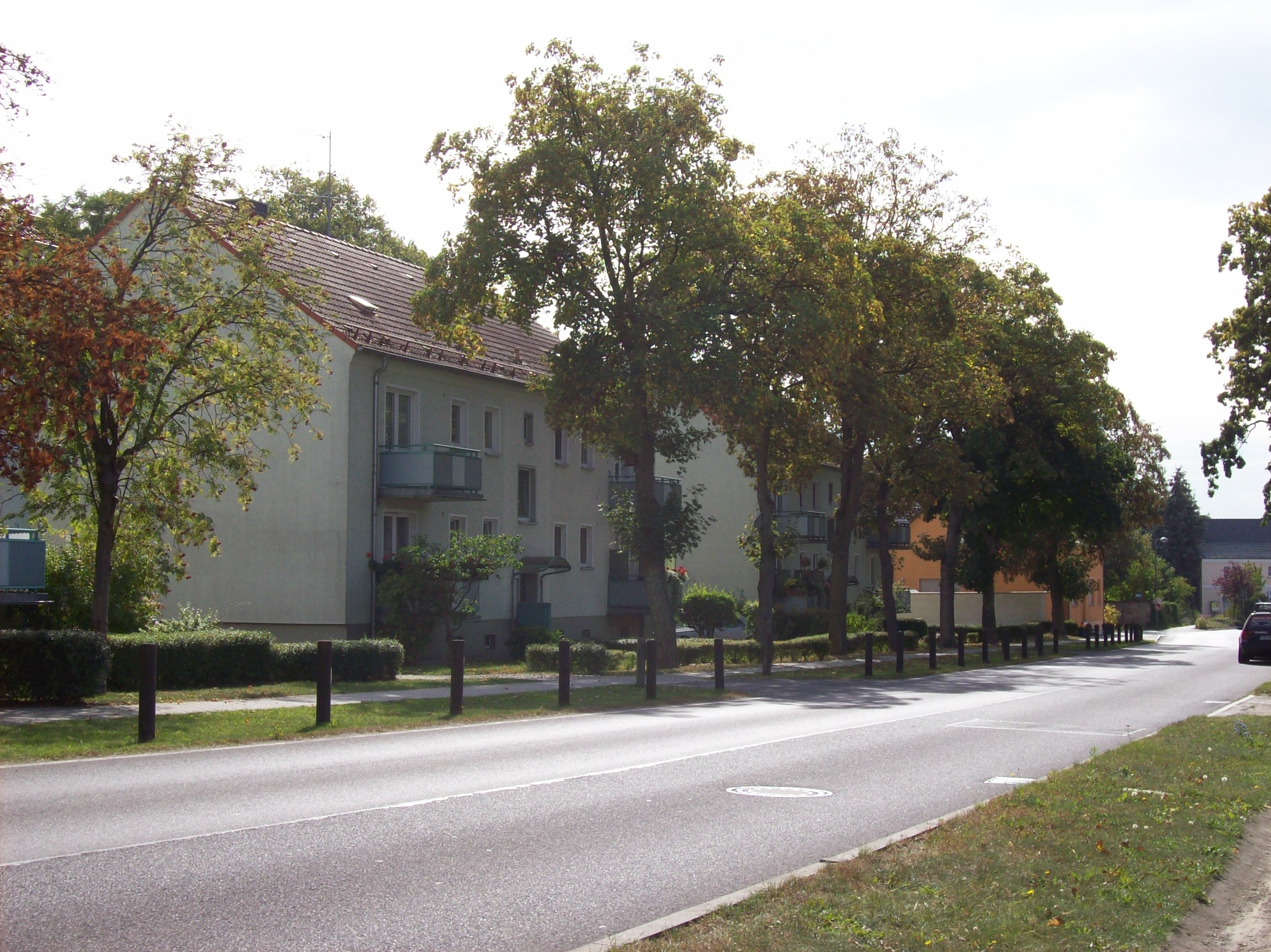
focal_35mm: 56
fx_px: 2055
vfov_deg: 26.1
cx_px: 636
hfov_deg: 34.4
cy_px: 476
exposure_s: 1/281
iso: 80
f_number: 6
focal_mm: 9.4
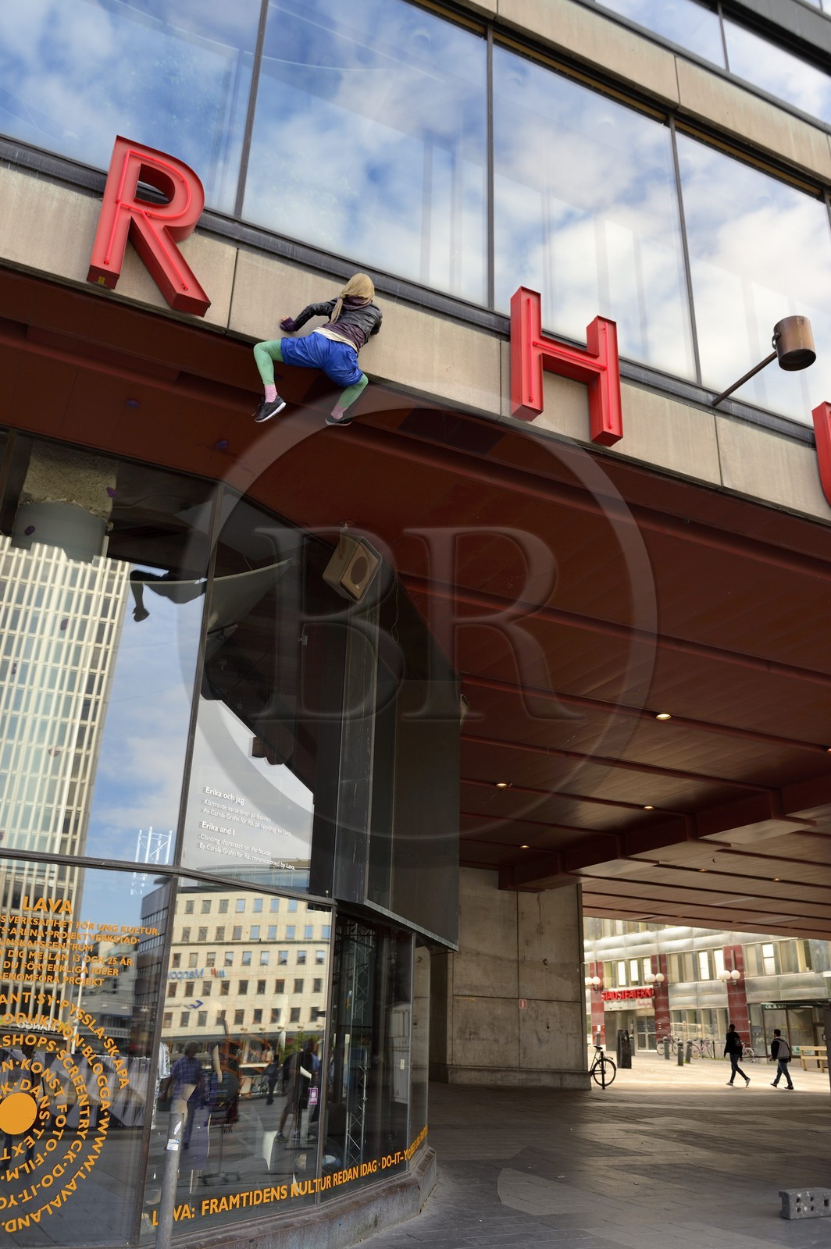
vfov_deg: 63.7
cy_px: 624
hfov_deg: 44.9
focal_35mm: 29
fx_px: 1006
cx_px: 416
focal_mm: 29
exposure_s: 1/320
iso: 200
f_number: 4
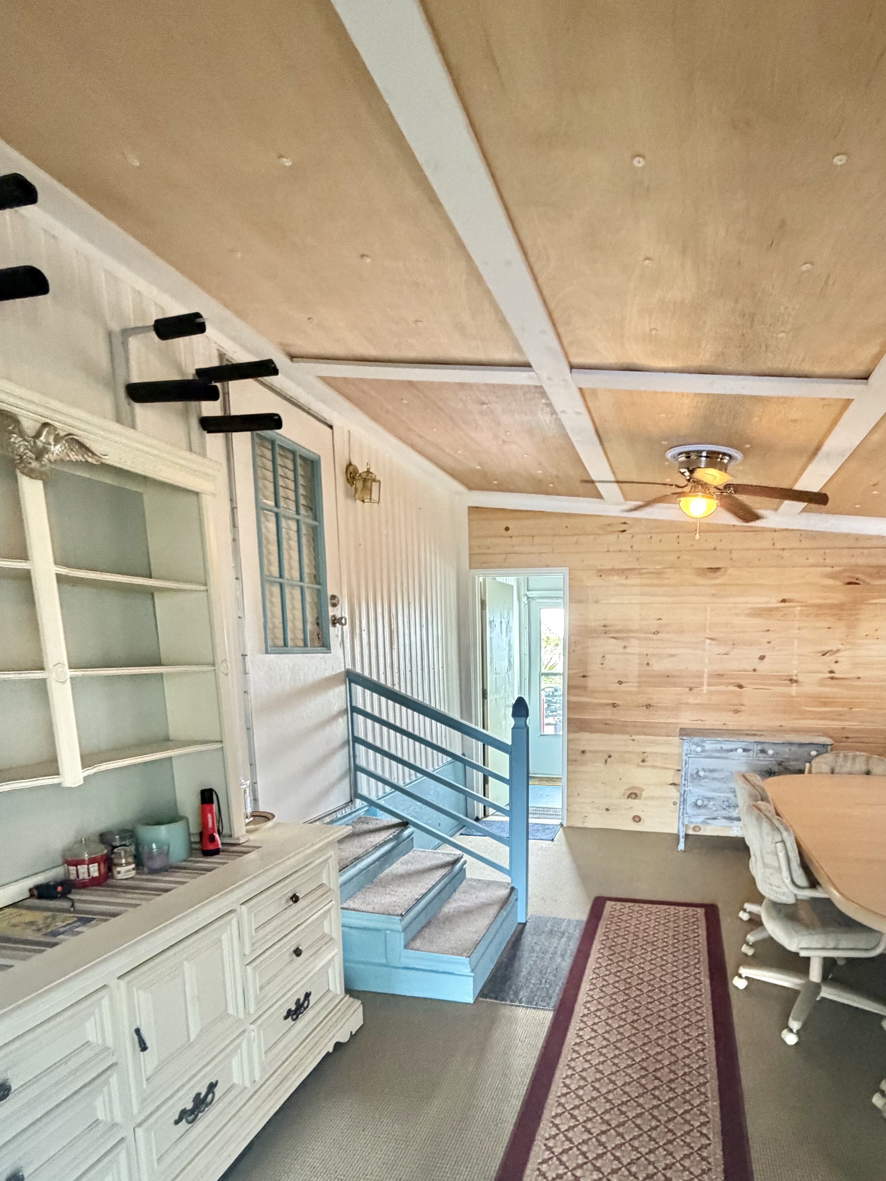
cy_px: 754
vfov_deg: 79.9
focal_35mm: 20
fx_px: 682
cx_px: 552
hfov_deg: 65.0
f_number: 2.2
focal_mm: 2.22
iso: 500
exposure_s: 1/60
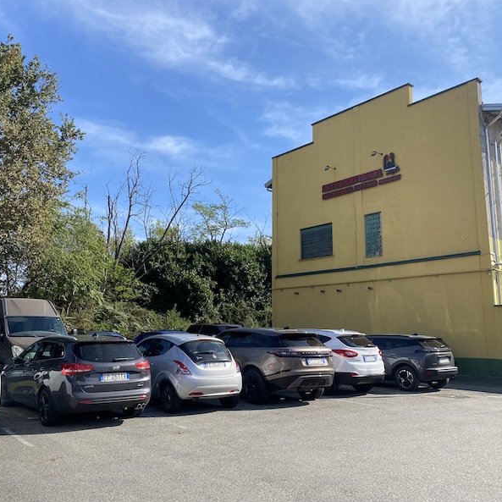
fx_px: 509
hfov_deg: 52.3
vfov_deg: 52.5
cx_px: 211
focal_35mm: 31
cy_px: 251
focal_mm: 4.25
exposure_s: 1/2066
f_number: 1.8
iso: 32
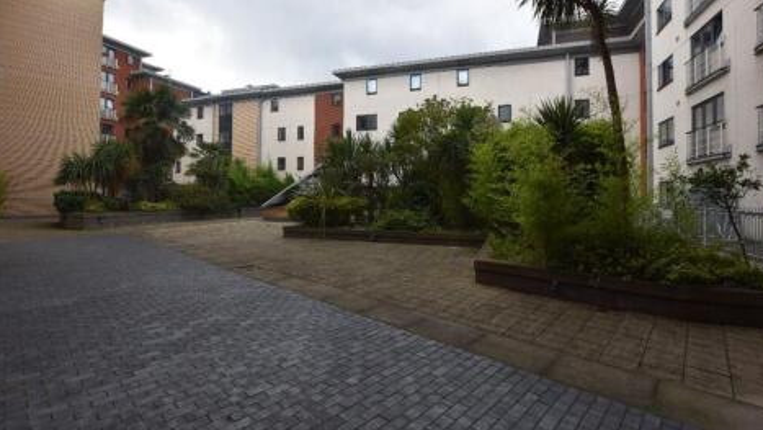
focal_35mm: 16
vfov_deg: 67.0
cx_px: 387
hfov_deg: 99.3
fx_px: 324
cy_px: 194
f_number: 5.6
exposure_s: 1/250
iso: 220
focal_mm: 10
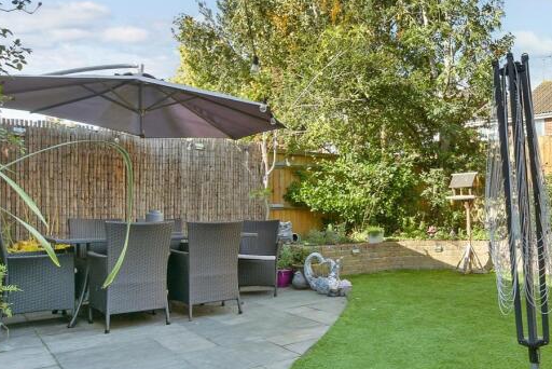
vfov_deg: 43.5
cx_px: 439
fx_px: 460
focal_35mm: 30
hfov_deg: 57.5
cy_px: 211
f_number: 8
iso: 160
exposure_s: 1/80
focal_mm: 10
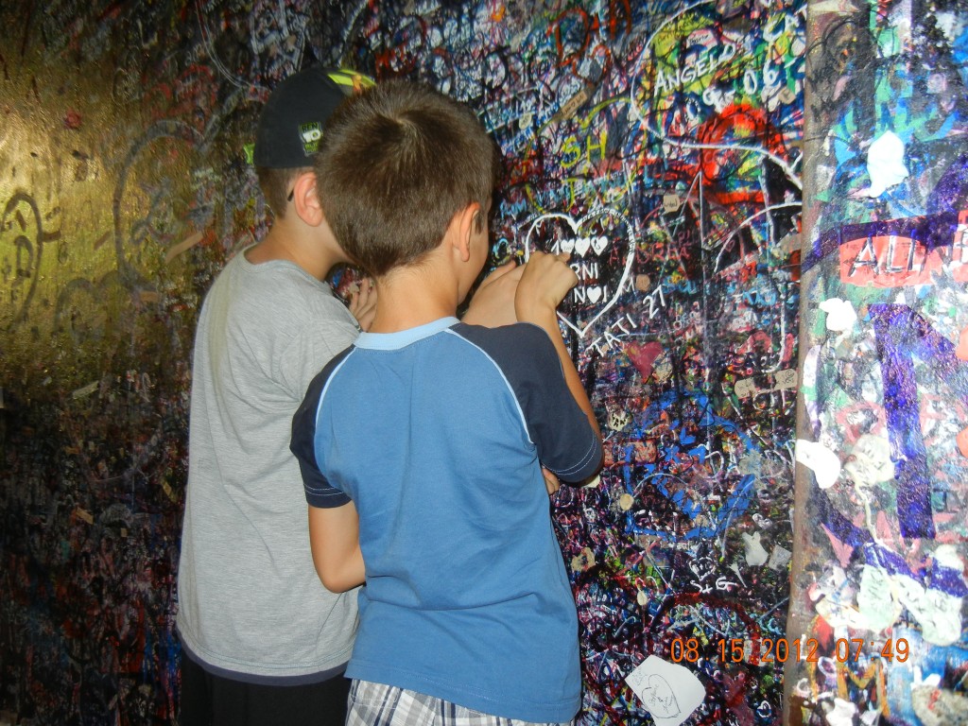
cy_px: 363
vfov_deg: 46.8
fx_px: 839
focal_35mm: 30
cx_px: 484
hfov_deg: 60.0
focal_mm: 5.4
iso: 200
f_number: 3.5
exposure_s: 1/30
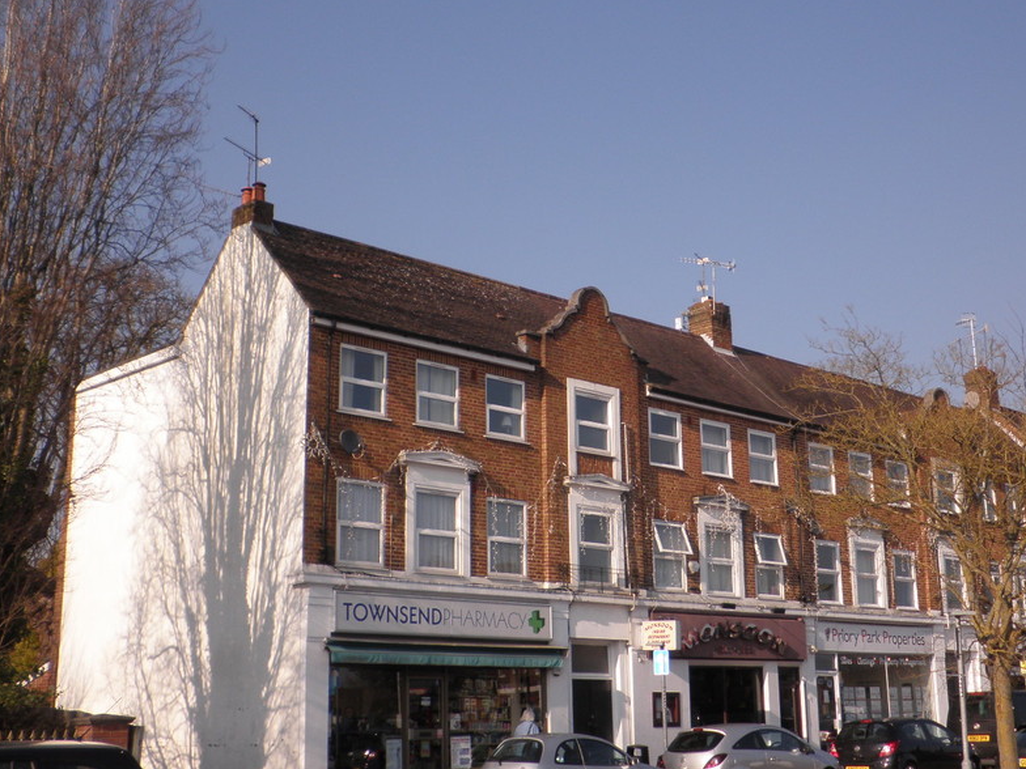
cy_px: 362
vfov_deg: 30.9
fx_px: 1393
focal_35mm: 47
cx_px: 598
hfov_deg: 40.3
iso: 64
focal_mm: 6.3
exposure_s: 1/800
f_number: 3.5
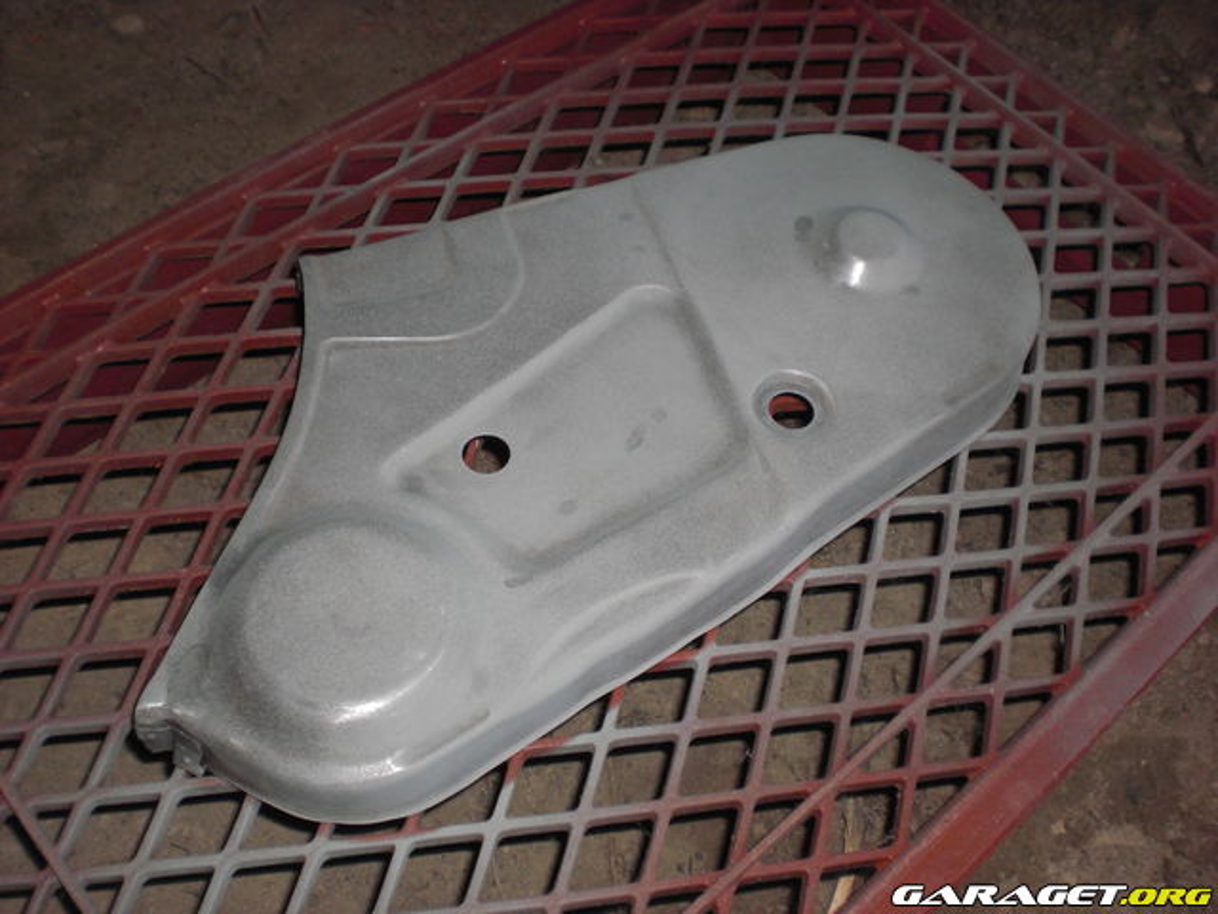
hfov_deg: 49.0
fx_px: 1337
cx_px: 609
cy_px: 457
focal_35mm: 38
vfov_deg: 37.7
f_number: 3.1
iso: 100
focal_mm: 6.3
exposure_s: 1/60
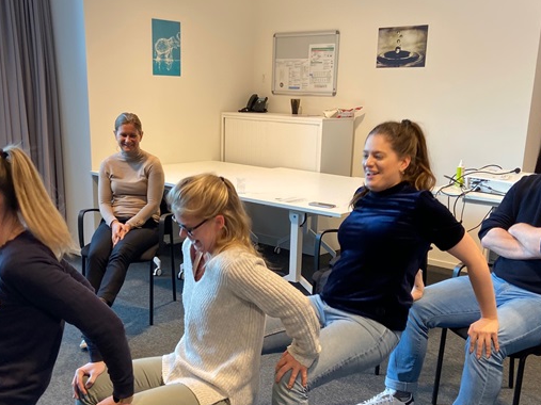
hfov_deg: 45.7
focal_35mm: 41
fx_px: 641
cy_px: 263
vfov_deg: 34.9
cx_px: 245
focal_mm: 4.25
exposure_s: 1/50
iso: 100
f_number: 1.8
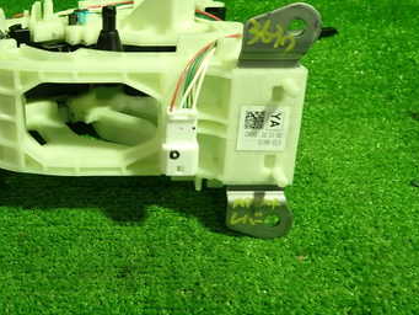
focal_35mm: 44
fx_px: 533
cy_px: 80
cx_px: 112
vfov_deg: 32.3
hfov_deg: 41.8
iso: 200
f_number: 2
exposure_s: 1/30
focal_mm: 4.5
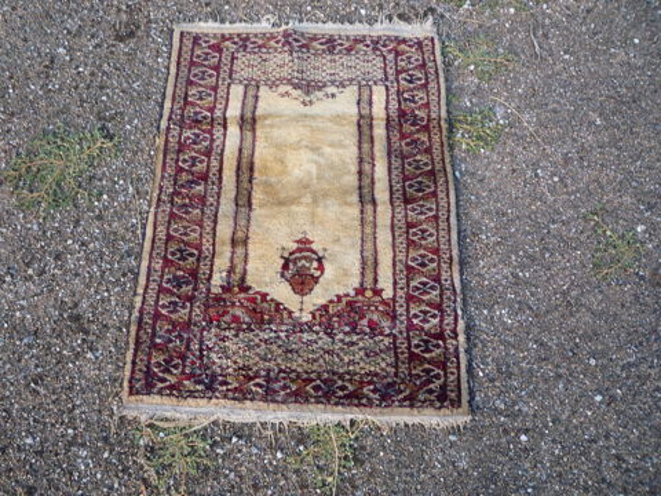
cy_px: 248
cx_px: 330
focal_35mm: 30
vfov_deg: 46.8
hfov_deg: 60.0
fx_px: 573
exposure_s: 1/30
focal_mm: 5.2
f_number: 3.3
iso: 160
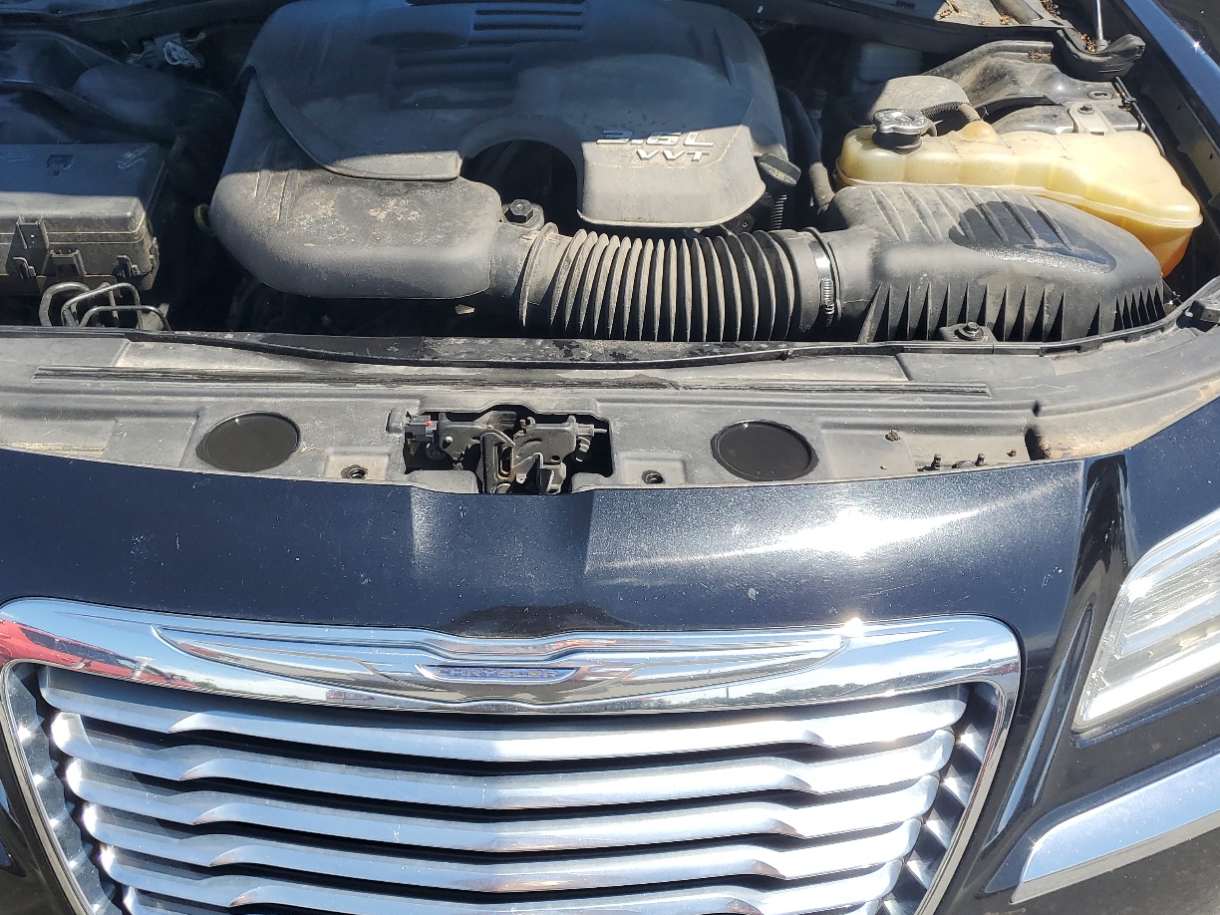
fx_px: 1198
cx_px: 519
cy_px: 323
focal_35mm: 34
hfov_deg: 53.7
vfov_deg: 41.4
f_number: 1.5
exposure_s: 1/1667
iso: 50
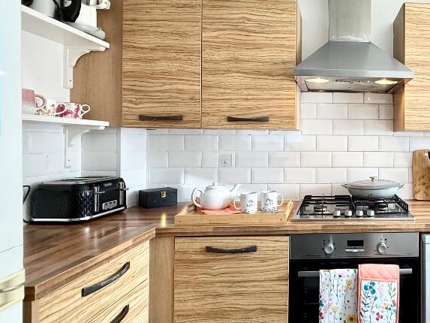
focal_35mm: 25
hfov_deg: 62.4
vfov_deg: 54.8
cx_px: 355
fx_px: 311
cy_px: 142
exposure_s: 1/100
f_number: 2.2
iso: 100
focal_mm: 2.22
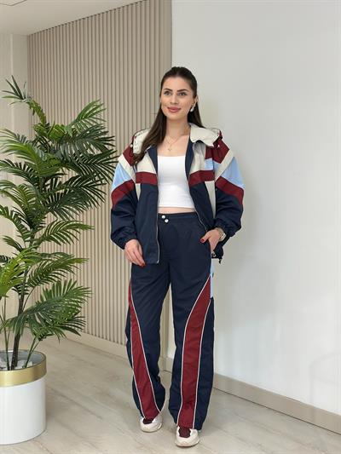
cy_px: 227
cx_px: 170
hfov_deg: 30.3
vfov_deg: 39.6
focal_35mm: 48
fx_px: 630
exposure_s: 1/187
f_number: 1.78
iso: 80
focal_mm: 6.86
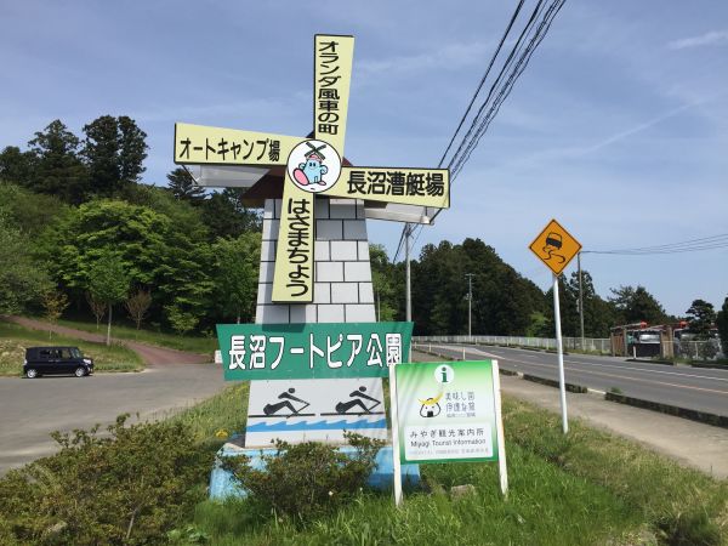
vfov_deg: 48.2
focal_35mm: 29
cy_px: 273
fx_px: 610
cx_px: 364
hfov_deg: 61.7
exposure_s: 1/2639
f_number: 2.2
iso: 32
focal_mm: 4.15
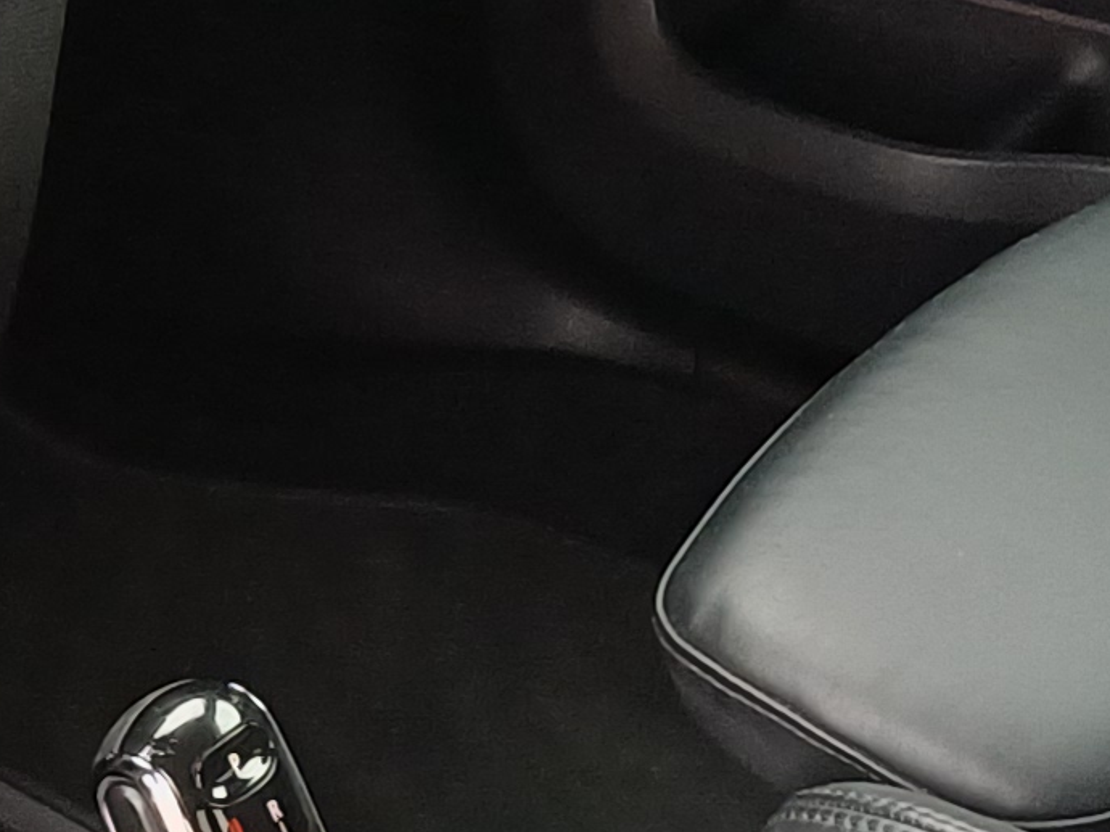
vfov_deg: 10.2
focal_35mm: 145
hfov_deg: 13.1
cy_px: 661
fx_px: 4648
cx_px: -333
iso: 160
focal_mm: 4.65
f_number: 1.8
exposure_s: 1/50
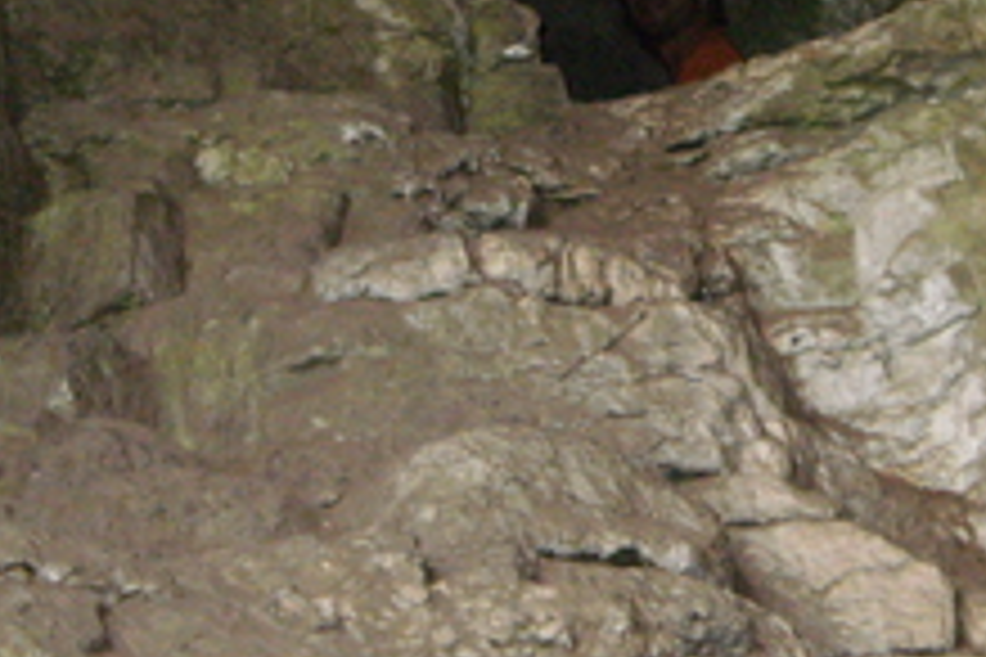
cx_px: 657
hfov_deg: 11.7
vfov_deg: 7.8
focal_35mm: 175
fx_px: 4793
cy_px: -27
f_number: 5.1
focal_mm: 14.3
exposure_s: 1/50
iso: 640
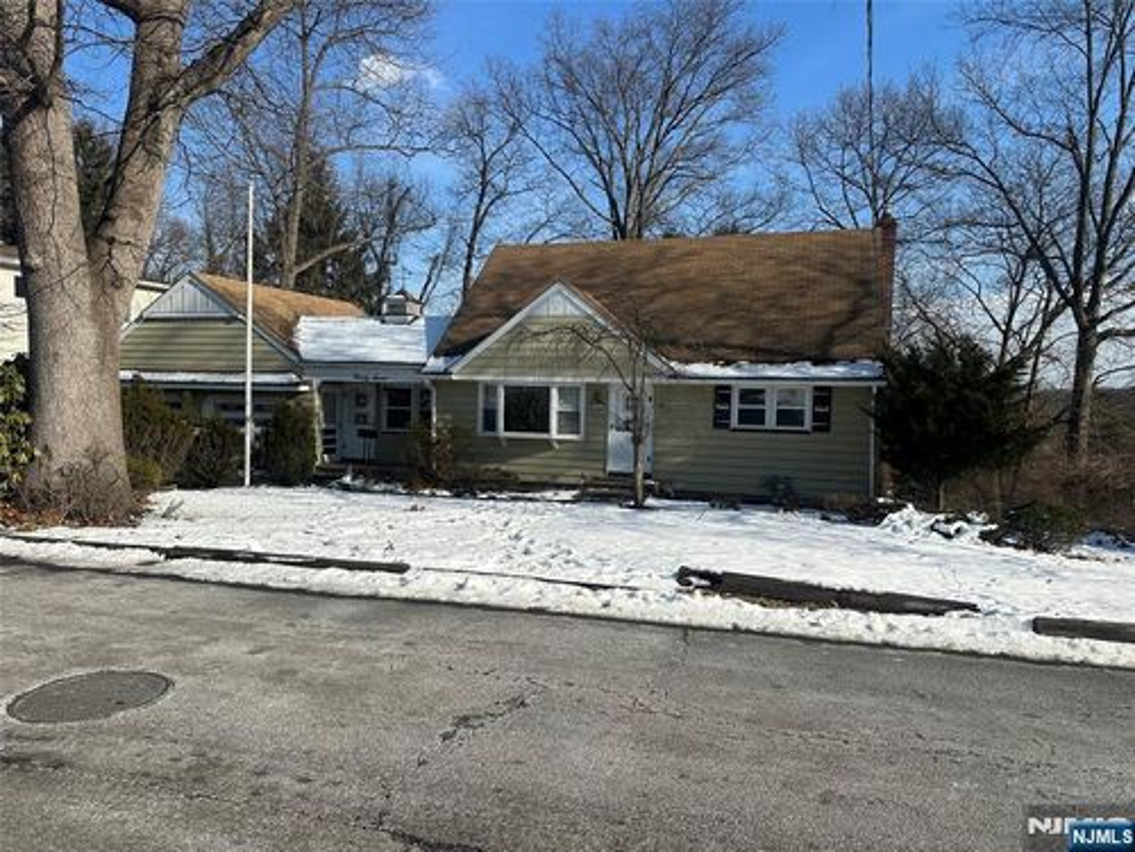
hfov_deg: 71.6
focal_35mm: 24
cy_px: 426
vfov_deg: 56.8
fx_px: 787
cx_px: 568
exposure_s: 1/5263
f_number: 1.78
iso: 80
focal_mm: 6.86
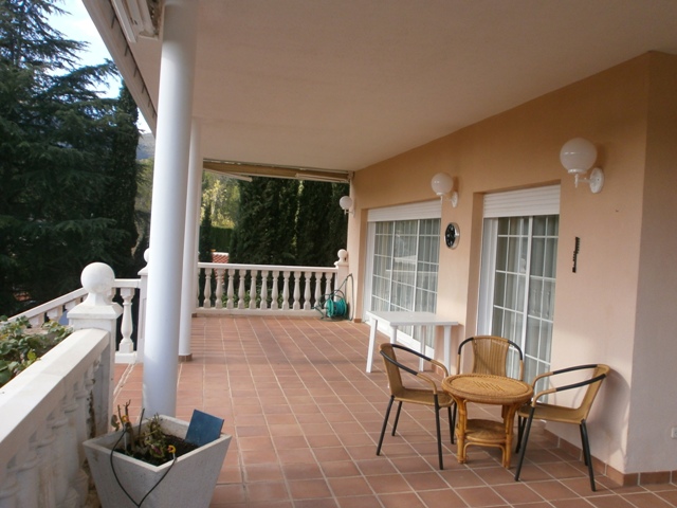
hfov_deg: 65.3
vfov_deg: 51.4
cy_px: 254
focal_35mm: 27
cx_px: 338
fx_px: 528
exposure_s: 1/320
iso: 100
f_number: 2.9
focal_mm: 4.8
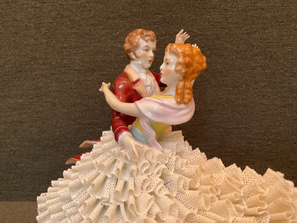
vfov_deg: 48.2
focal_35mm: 29
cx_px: 148
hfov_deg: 61.7
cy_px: 112
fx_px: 249
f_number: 1.8
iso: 320
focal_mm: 3
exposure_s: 1/60
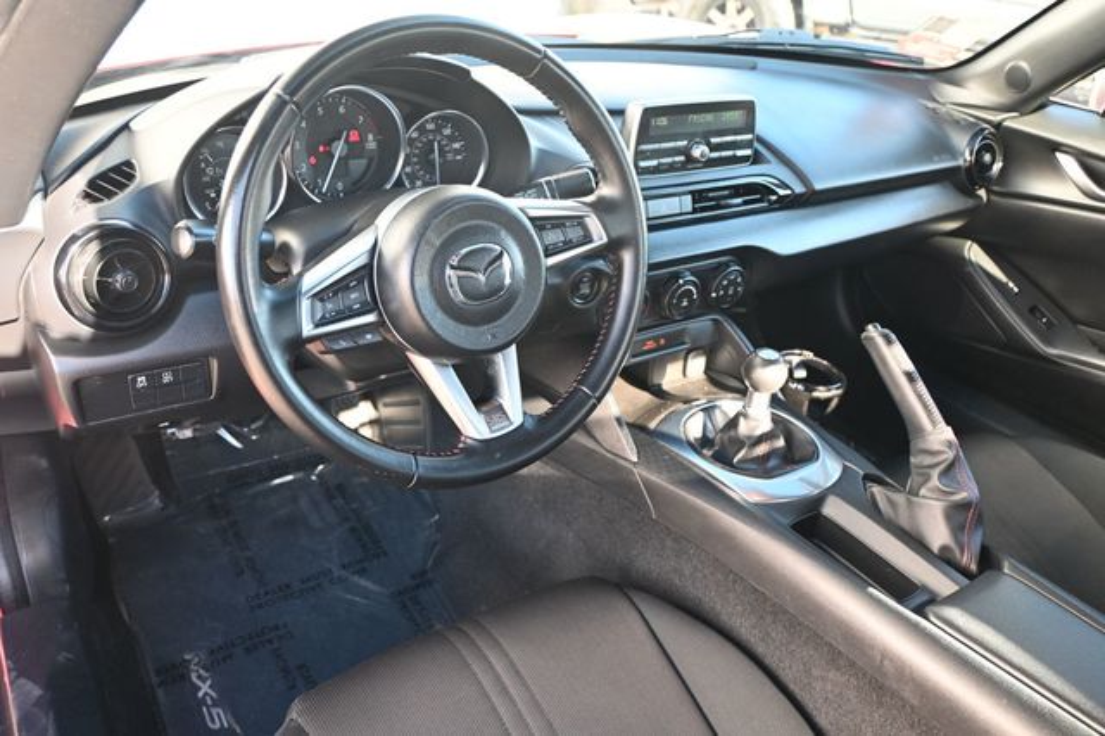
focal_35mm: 29
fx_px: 897
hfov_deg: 63.2
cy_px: 368
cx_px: 552
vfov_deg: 44.6
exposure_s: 1/125
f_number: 3.8
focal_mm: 19.5
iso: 900
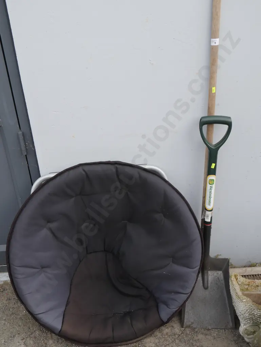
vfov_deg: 53.9
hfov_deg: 41.8
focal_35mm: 34
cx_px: 130
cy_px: 174
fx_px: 342
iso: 200
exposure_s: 1/250
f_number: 5.6
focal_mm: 17
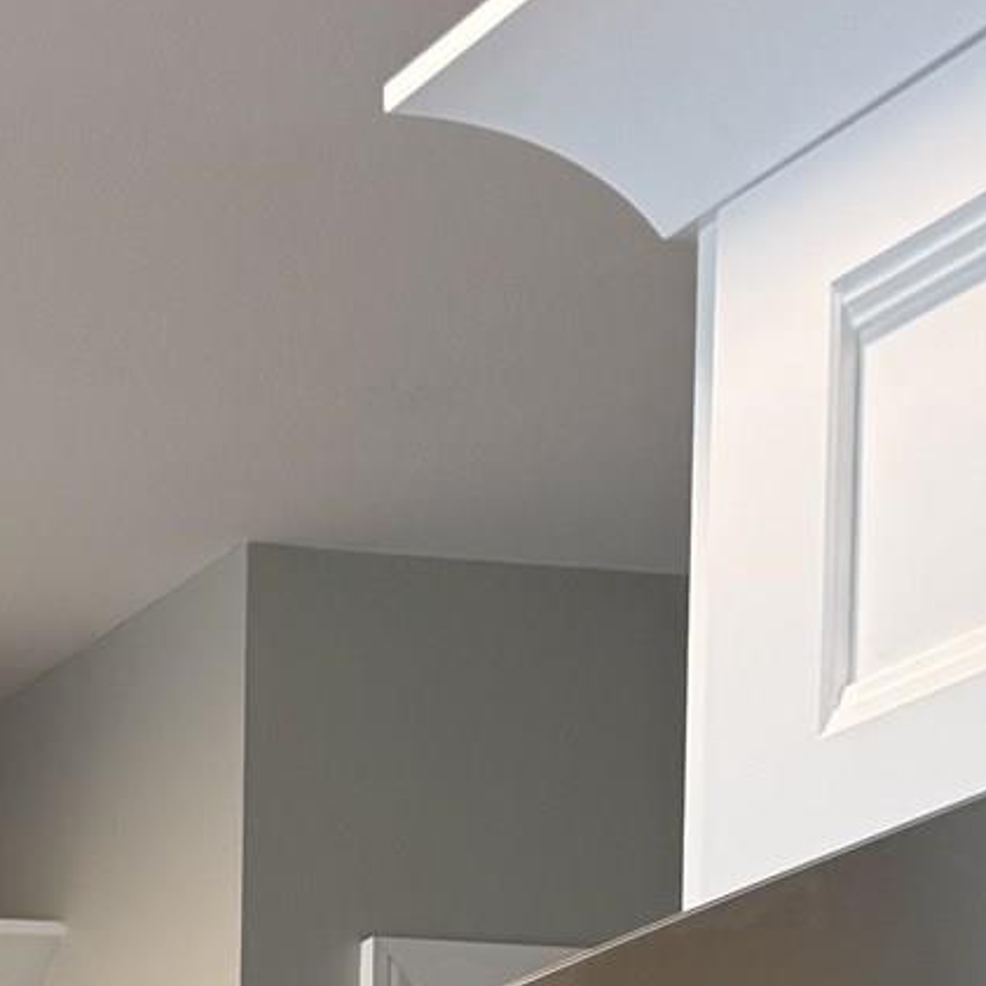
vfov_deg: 12.7
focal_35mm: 116
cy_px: 2129
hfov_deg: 13.4
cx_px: -845
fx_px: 3738
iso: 125
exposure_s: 1/60
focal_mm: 6.76
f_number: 1.78
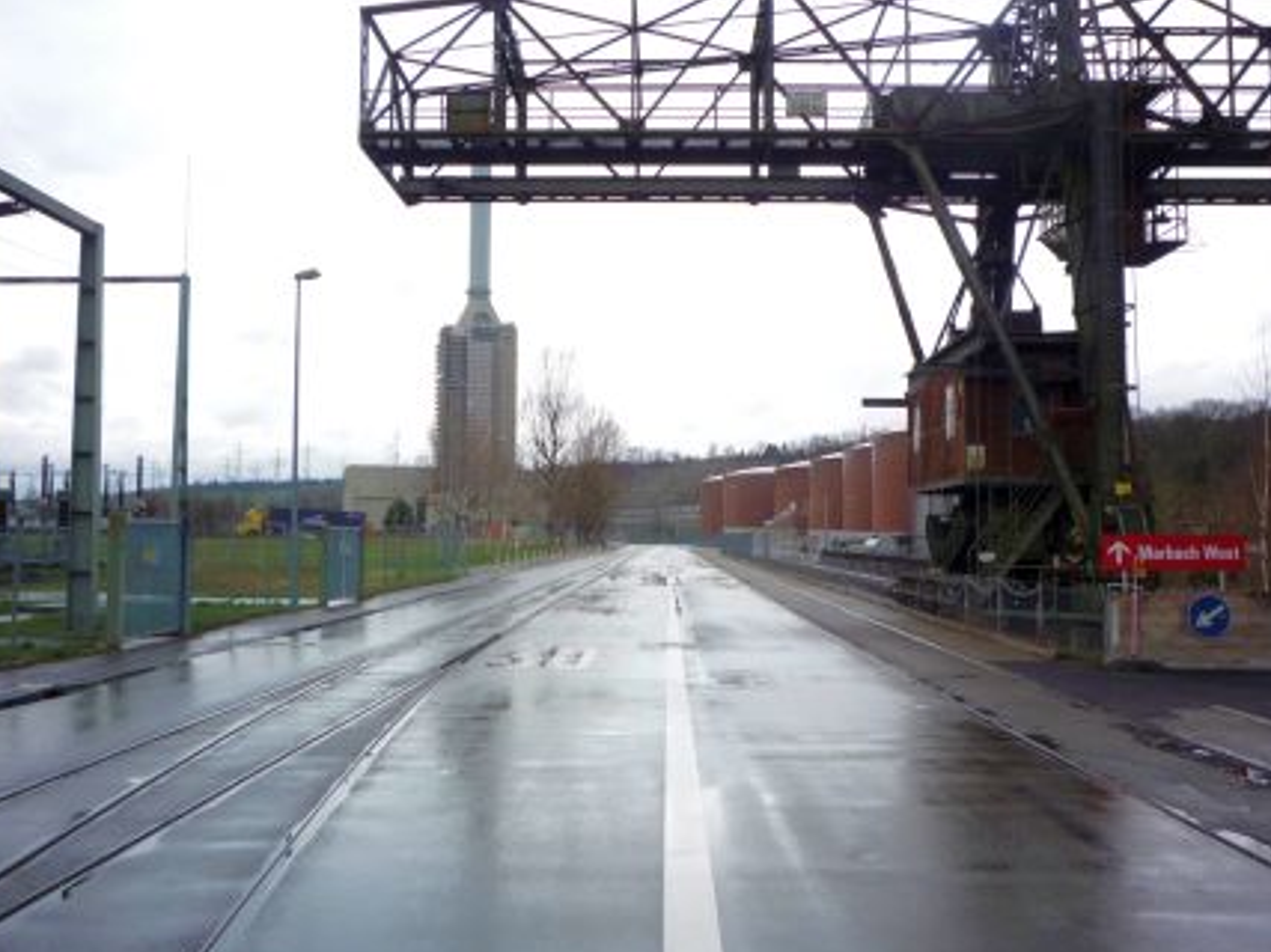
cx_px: 631
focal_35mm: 36
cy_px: 476
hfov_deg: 51.4
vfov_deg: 39.6
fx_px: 1321
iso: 100
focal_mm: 5.2
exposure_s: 1/250
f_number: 4
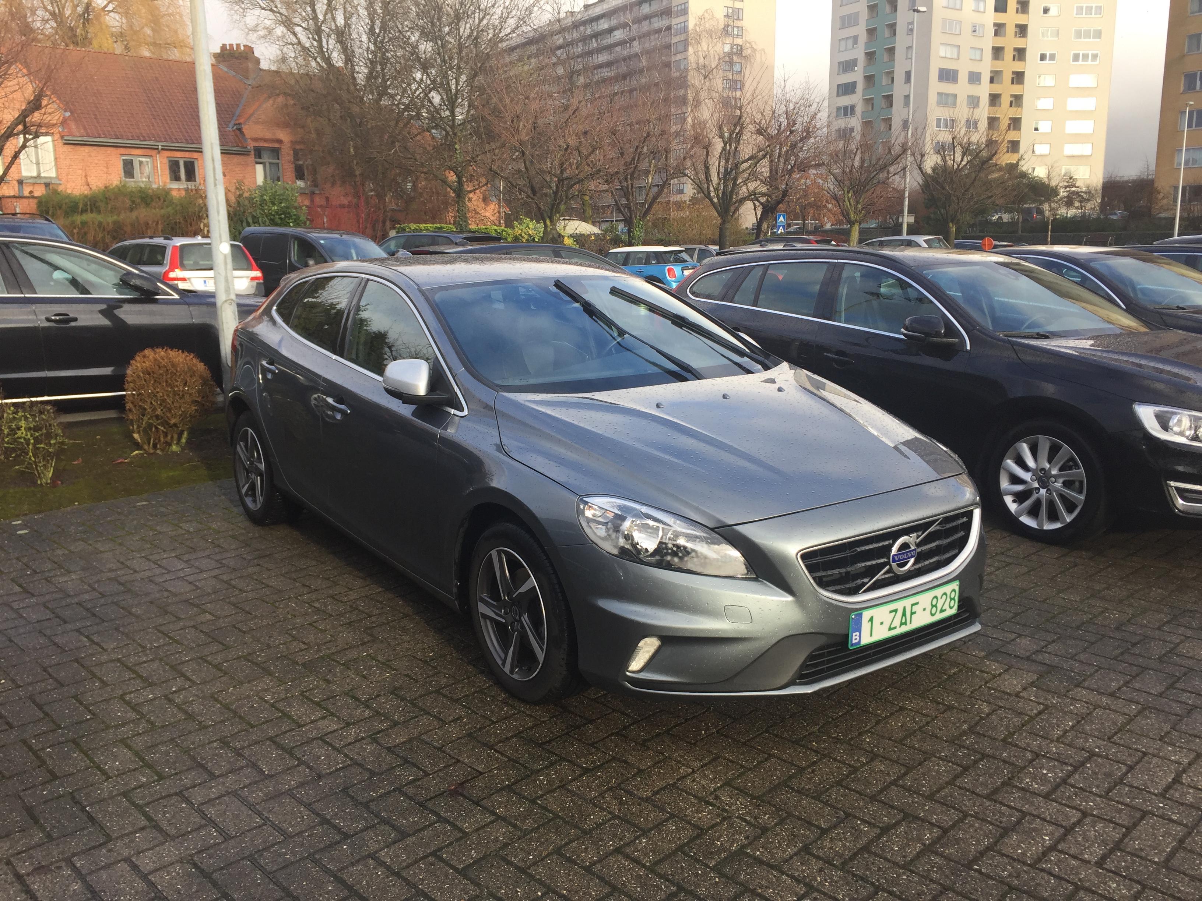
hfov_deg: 61.7
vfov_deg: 48.2
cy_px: 450
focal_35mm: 29
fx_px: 1007
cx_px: 601
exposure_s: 1/321
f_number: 2.2
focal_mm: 4.15
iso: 32
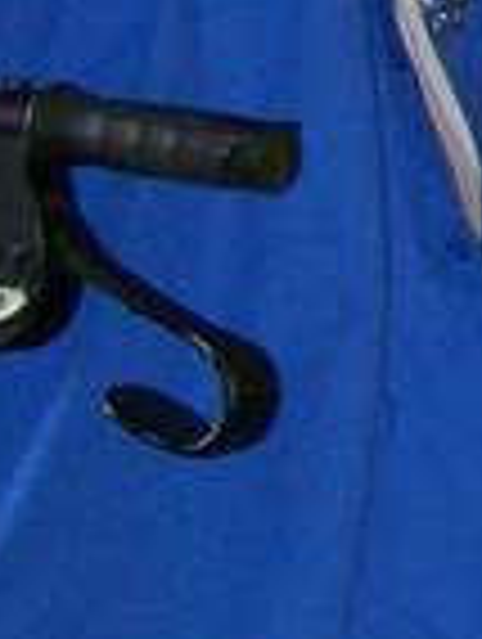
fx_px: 4220
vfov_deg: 8.7
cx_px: 1426
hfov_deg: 6.1
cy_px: 140
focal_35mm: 228
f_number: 2.7
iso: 140
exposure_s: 1/64
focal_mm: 6
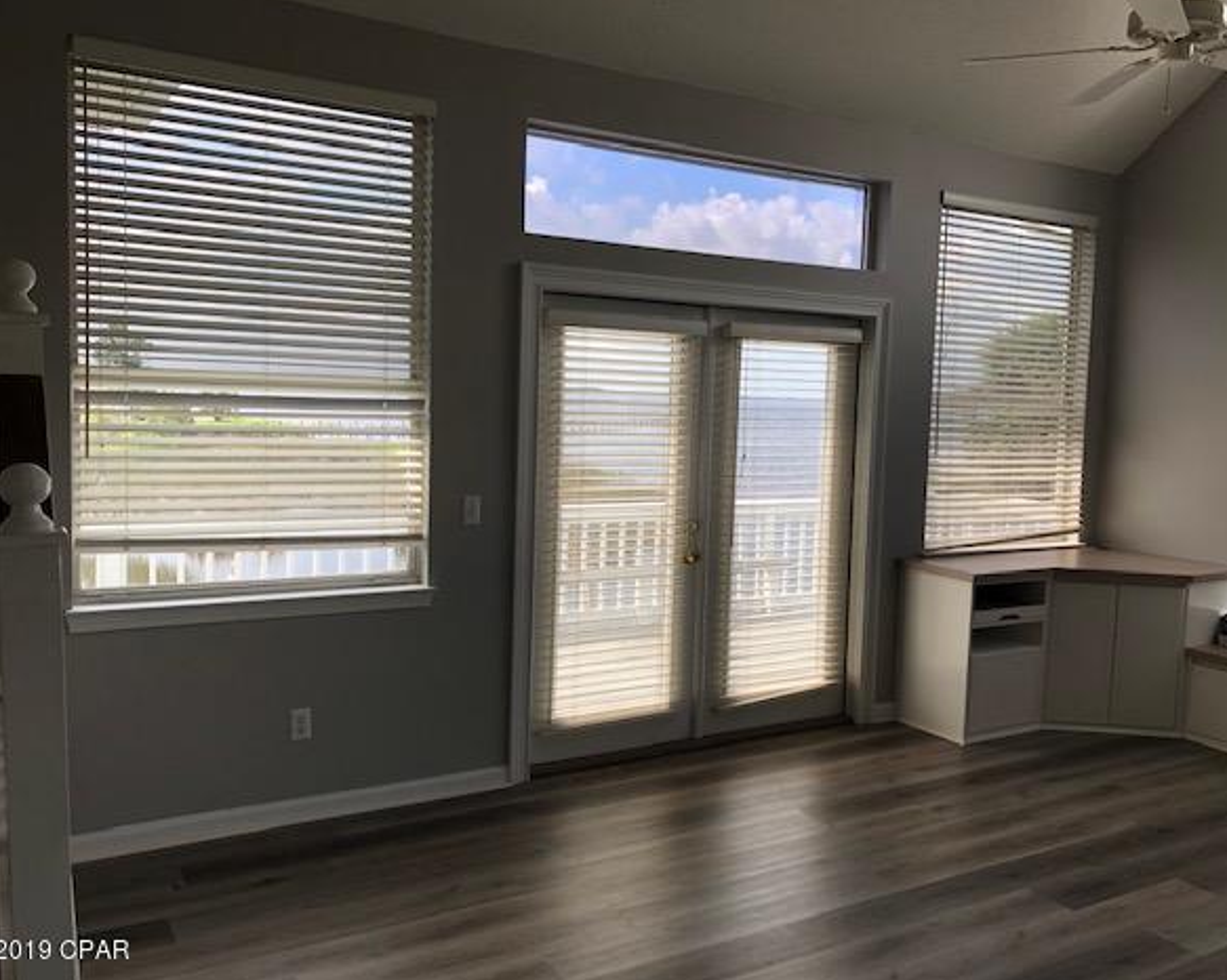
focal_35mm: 30
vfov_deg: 48.5
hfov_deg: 58.8
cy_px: 488
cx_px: 636
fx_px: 1089
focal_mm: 4
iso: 20
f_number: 1.8
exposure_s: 1/466
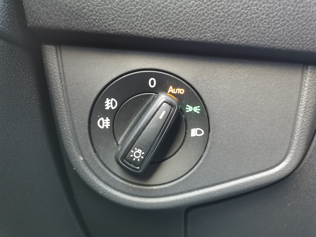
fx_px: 246
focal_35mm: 27
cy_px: 118
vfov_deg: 51.4
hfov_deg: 65.3
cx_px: 158
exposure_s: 1/20
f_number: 1.8
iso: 800
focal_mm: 5.58
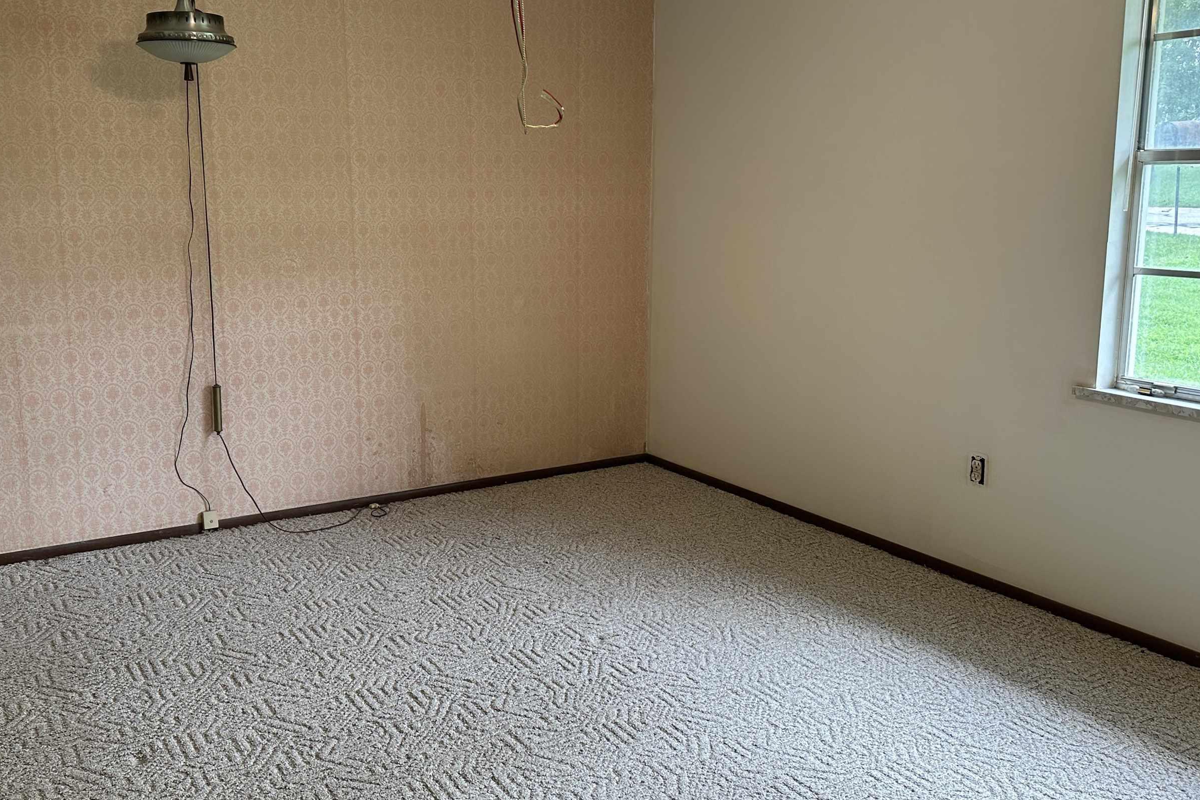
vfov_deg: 41.1
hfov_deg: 58.5
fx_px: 1067
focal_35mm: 32
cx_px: 516
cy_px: 360
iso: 125
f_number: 1.78
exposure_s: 1/120
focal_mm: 6.86
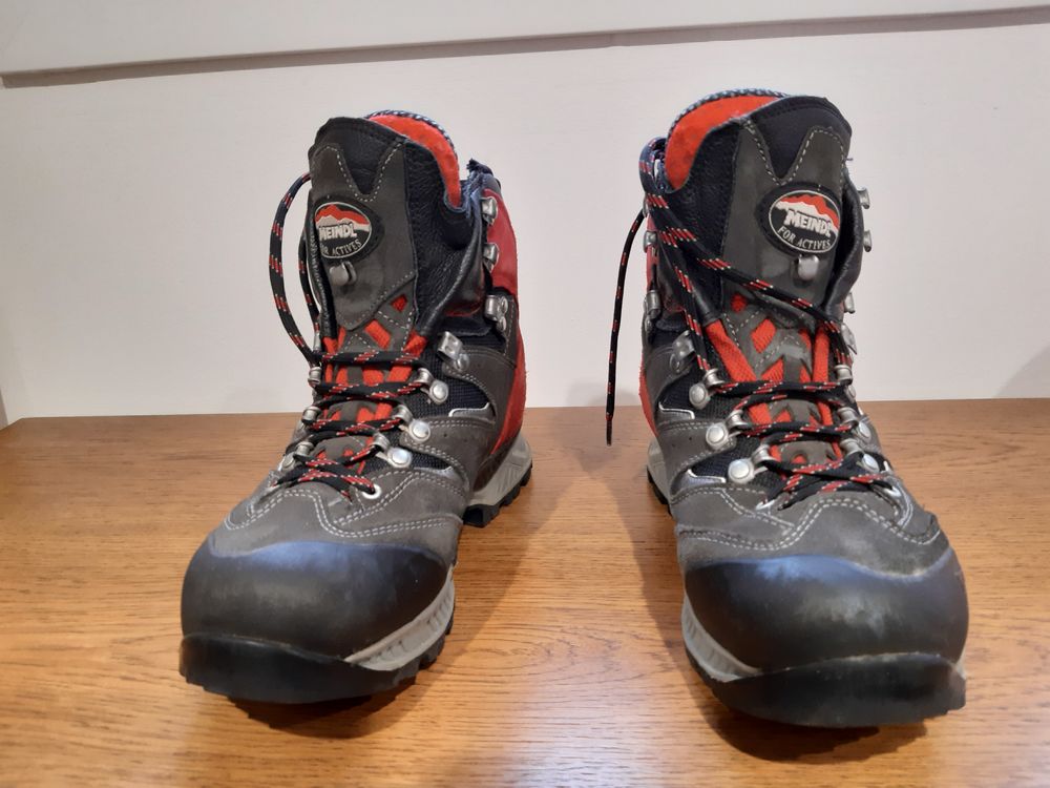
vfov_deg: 53.1
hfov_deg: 67.3
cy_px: 394
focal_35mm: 26
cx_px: 525
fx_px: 789
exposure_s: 1/50
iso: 200
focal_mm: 3.92
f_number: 1.7
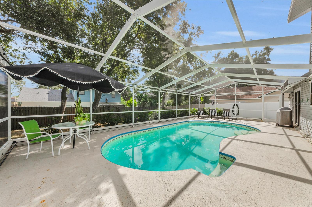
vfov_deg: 89.7
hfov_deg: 112.7
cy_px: 104
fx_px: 104
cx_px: 156
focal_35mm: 12
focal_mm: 8
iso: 200
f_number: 13
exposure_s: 1/200
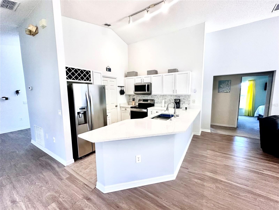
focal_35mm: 14
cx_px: 140
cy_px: 105
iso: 250
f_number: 2.2
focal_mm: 2.22
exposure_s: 1/120
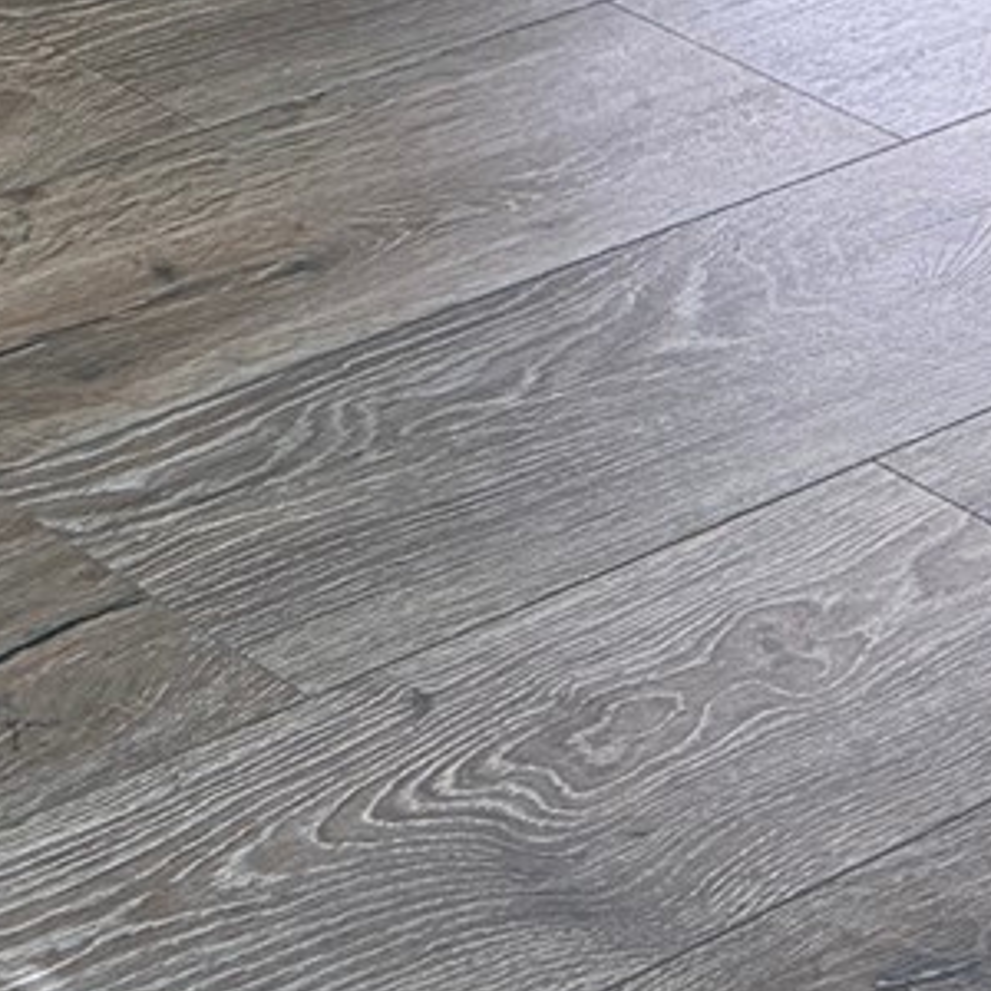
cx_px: -1450
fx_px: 4696
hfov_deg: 10.3
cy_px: -1239
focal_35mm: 145
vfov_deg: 10.6
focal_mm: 6.76
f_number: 1.78
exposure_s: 1/120
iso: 320
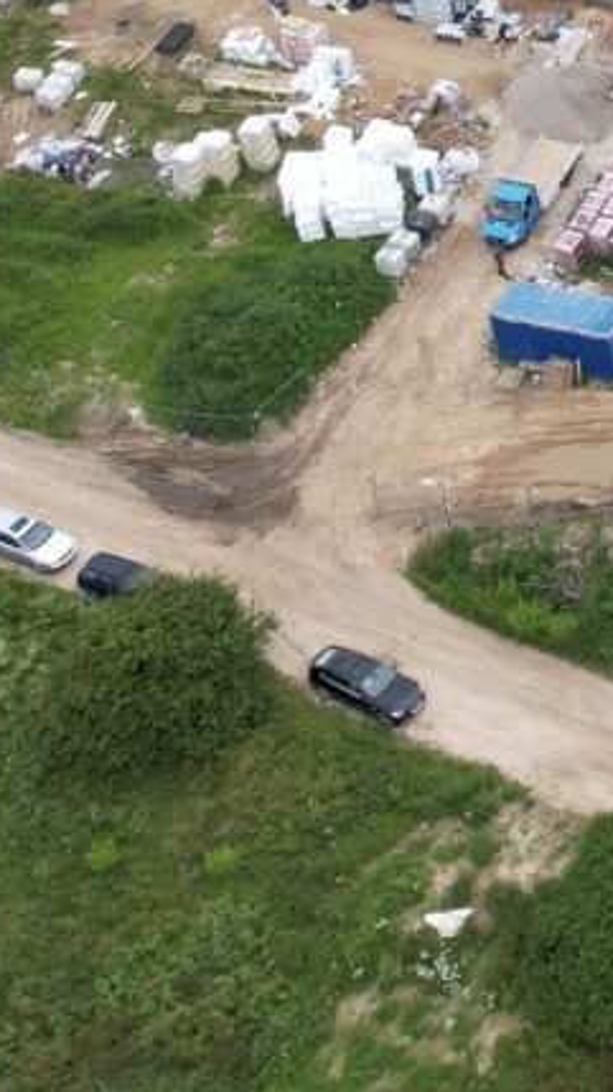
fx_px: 1591
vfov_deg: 37.5
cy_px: 378
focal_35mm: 55
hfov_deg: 17.6
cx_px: 1109
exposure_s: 1/725
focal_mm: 8.38
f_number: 2.8
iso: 100
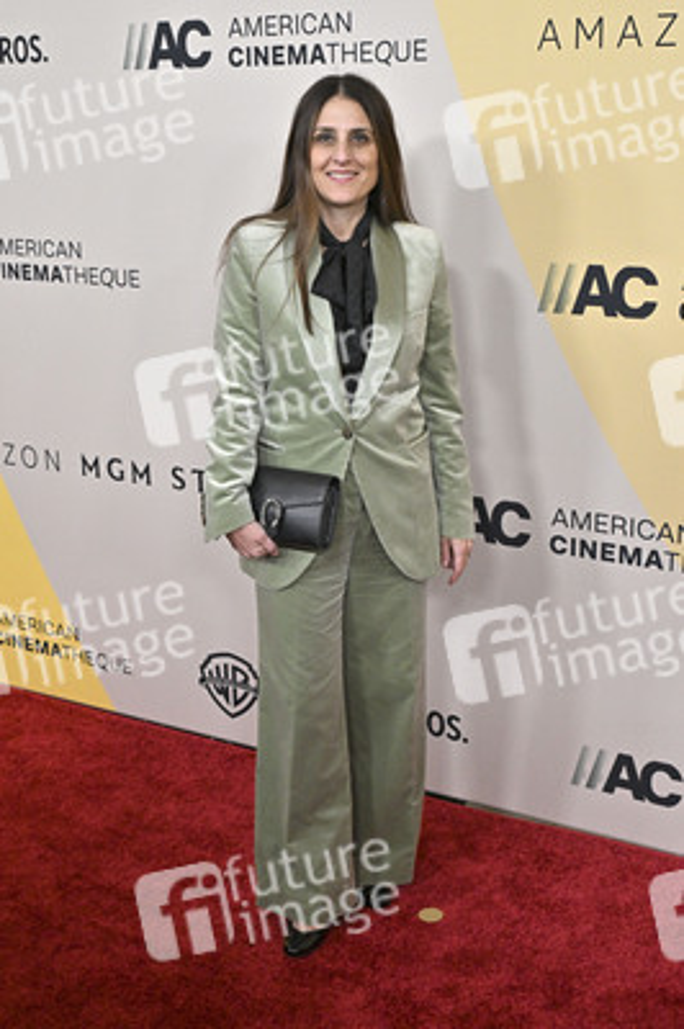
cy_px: 514
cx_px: 342
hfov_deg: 31.8
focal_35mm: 42
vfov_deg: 46.4
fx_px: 1199
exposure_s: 1/320
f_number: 6.3
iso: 2000
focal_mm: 42
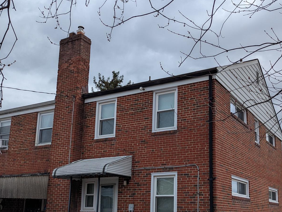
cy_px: 147
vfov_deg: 34.8
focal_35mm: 41
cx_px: 171
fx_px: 334
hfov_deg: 45.4
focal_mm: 6.81
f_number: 1.85
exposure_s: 1/2762
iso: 44
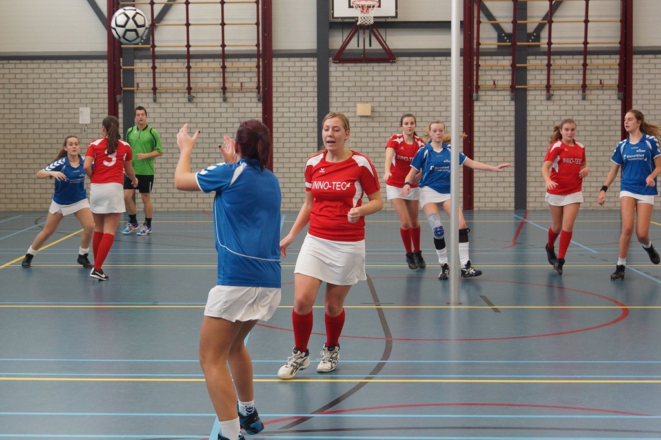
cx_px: 330
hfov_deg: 37.9
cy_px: 220
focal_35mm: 52
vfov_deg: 25.7
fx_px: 964
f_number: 2.8
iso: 800
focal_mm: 35
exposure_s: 1/250
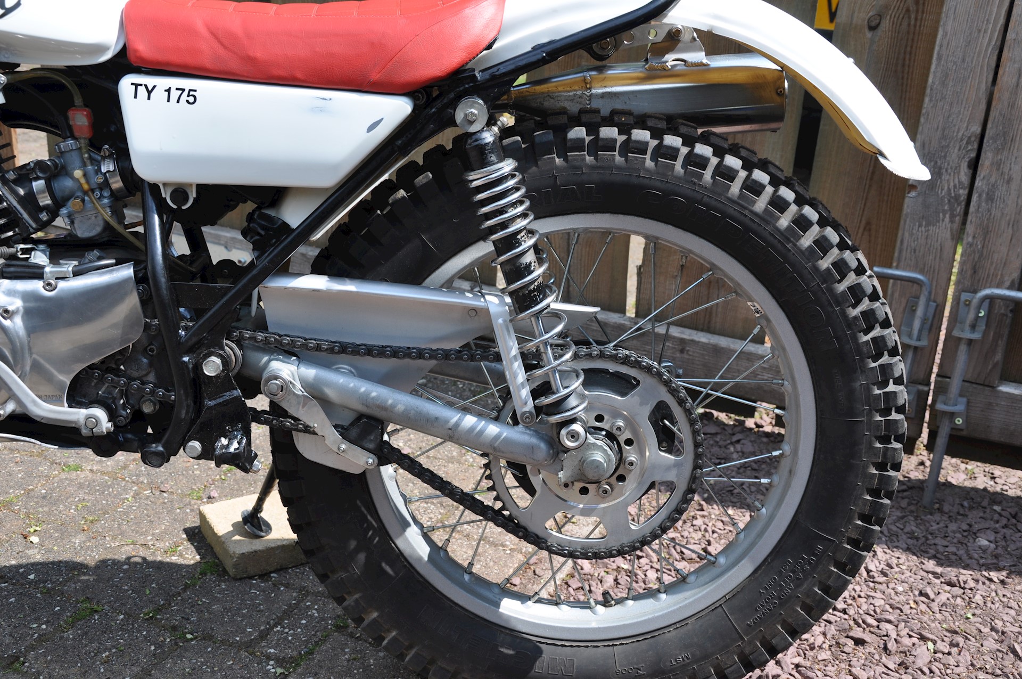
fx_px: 1361
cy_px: 340
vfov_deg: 28.0
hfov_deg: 41.2
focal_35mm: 48
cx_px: 511
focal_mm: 32
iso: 200
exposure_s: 1/250
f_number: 8
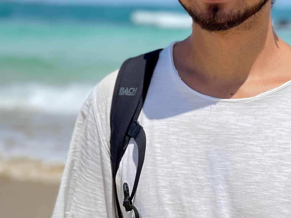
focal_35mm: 139
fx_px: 1168
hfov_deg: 14.2
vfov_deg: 10.6
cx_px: 164
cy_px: 15
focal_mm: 7.5
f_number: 2.2
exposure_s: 1/2096
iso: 32
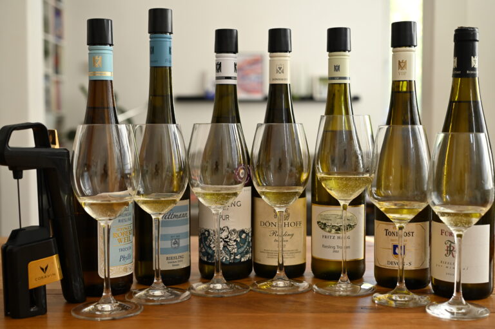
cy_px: 164
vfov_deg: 27.0
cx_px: 248
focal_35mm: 50
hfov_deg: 39.6
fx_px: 687
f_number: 5
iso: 400
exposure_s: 1/30
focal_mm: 50
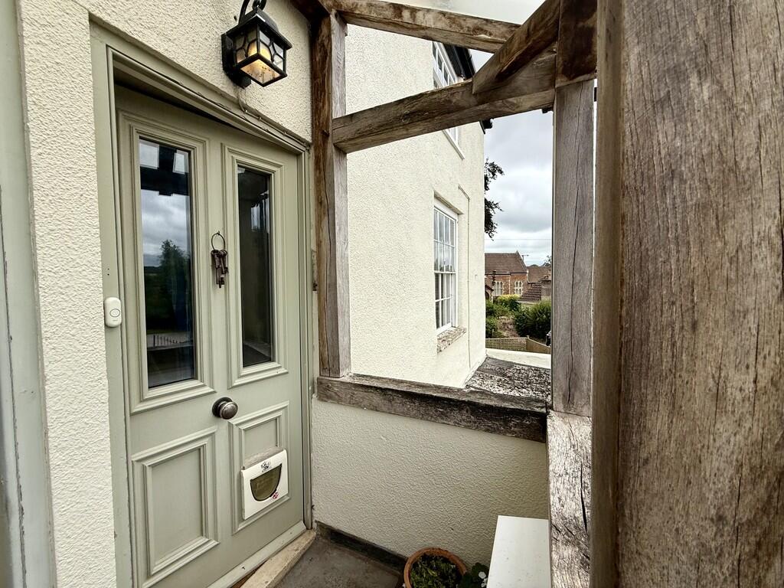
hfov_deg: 102.1
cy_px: 294
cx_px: 392
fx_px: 317
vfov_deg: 85.7
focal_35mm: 14
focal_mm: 2.22
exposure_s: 1/1572
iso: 50
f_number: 2.2
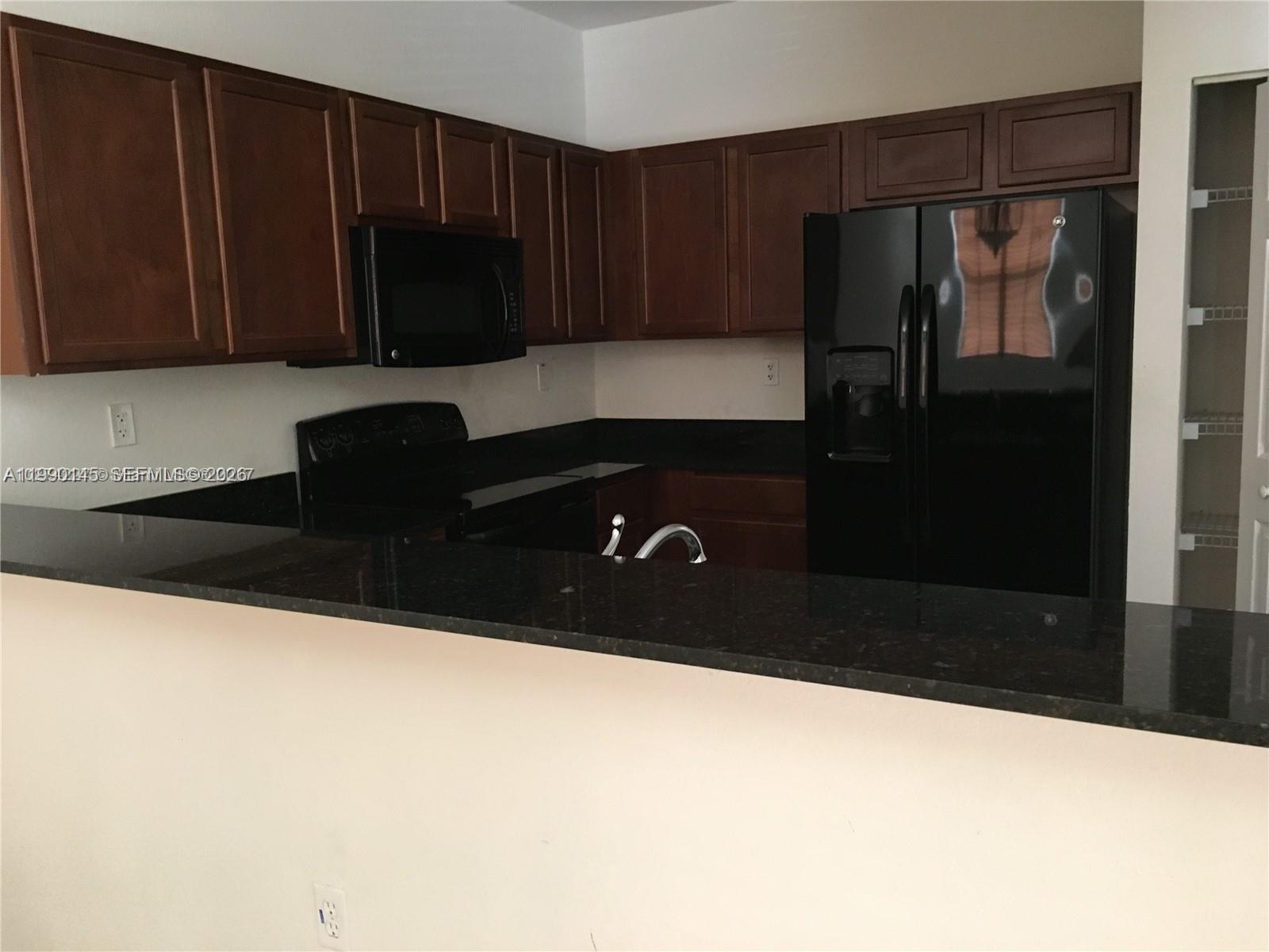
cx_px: 634
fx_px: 1063
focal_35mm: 29
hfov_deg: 61.7
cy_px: 476
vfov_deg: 48.2
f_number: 2.2
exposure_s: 1/30
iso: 200
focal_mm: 4.15
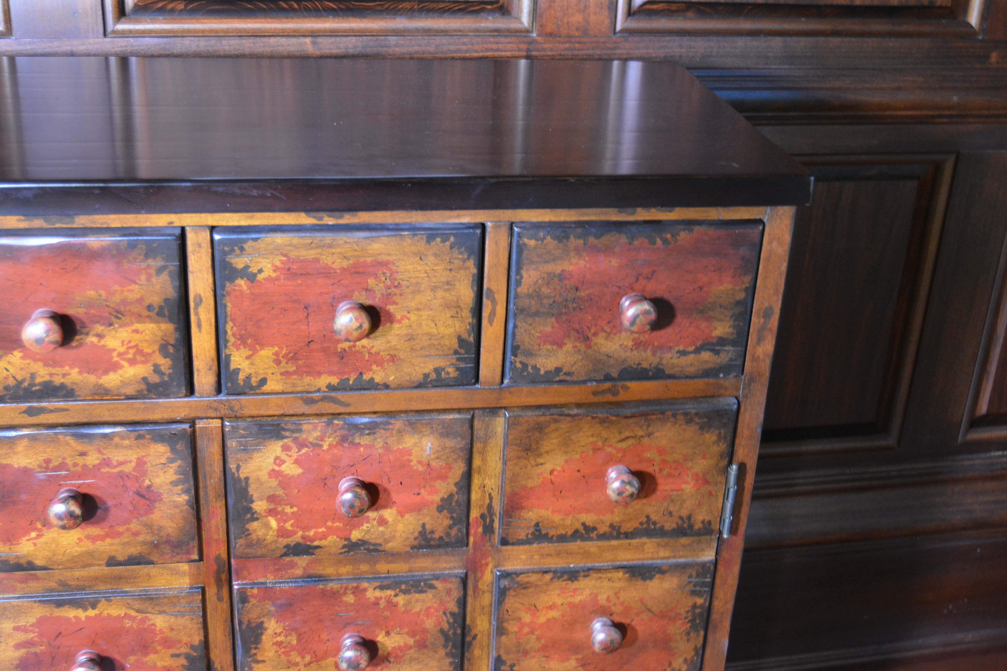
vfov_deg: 28.9
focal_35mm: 46
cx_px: 504
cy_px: 336
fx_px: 1301
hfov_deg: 42.3
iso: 3200
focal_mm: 31
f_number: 4.2
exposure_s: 1/25
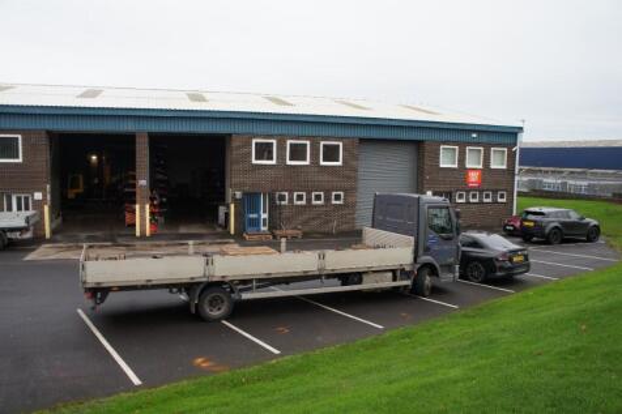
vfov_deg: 47.9
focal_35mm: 27
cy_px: 207
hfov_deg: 67.4
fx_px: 466
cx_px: 311
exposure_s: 1/160
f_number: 4
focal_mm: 18
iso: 200
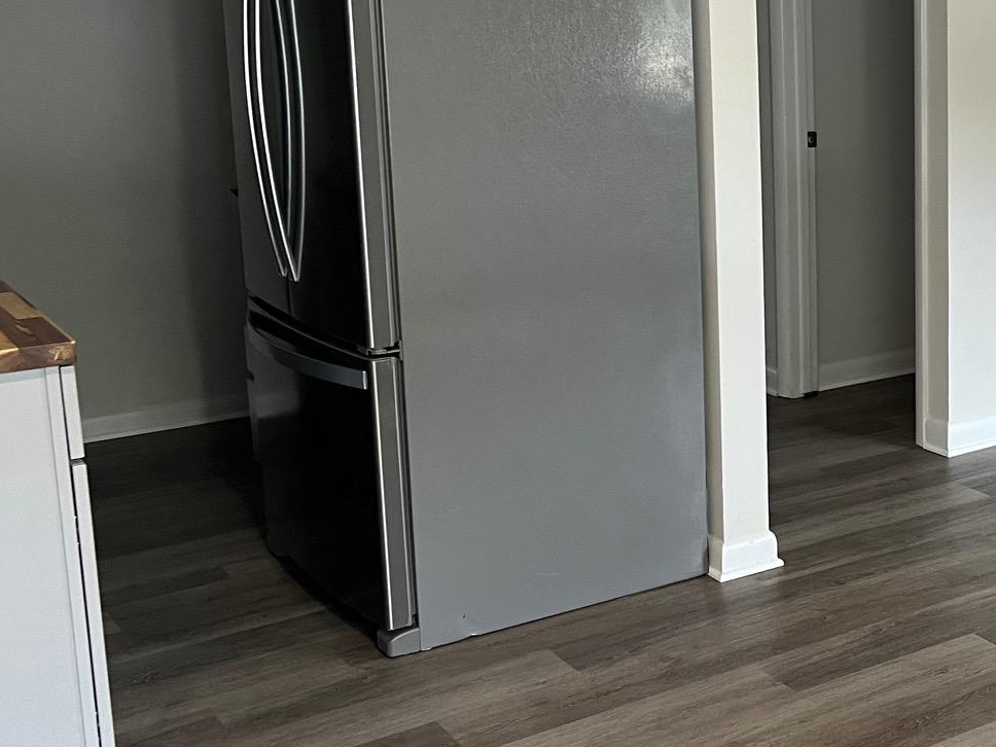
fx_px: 1583
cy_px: 257
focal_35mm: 55
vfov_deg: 26.4
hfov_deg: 32.3
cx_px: 986
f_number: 1.5
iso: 160
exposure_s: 1/60
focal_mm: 5.7
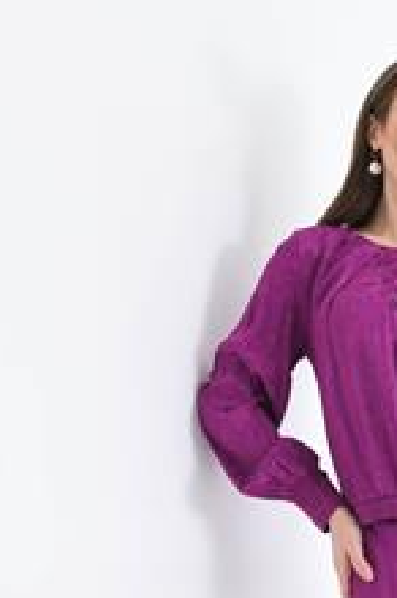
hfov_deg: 10.0
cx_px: 441
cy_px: 663
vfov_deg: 14.8
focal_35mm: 135
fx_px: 2240
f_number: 7.1
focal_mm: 52
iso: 250
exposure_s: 1/125
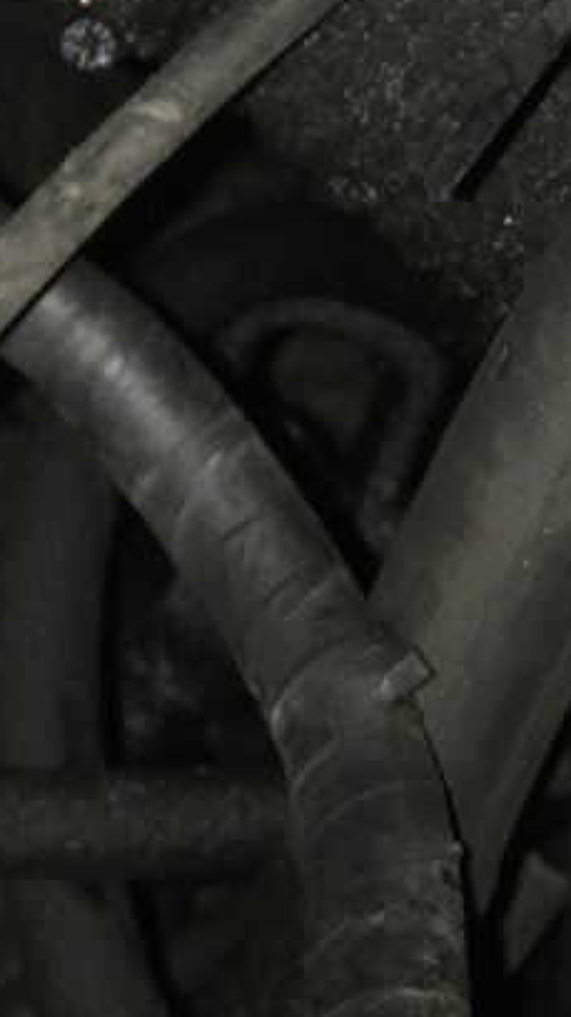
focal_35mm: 93
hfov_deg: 12.3
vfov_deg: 22.0
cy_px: -37
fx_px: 2507
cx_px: -329
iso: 25
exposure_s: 1/16
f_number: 2.2
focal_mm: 4.15
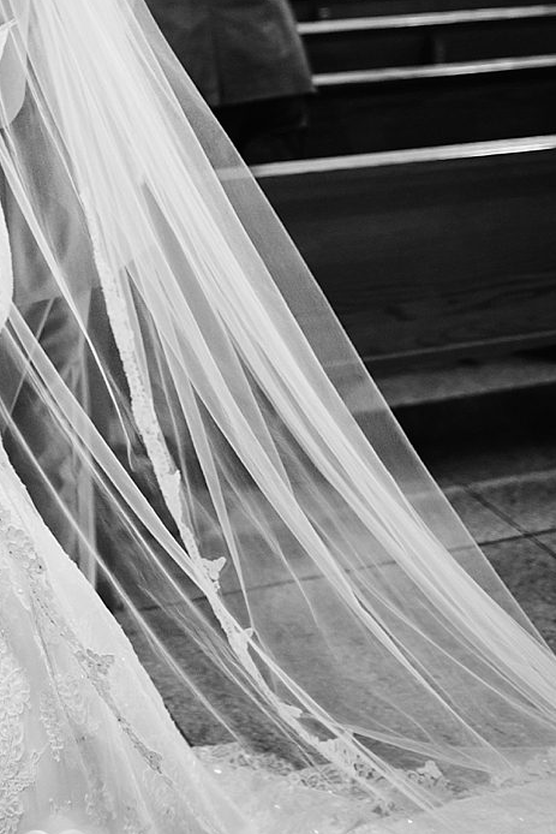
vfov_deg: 27.5
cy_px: 89
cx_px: 66
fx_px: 1644
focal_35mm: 71
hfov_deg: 18.9
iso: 1000
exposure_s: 1/80
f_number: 1.8
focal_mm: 35
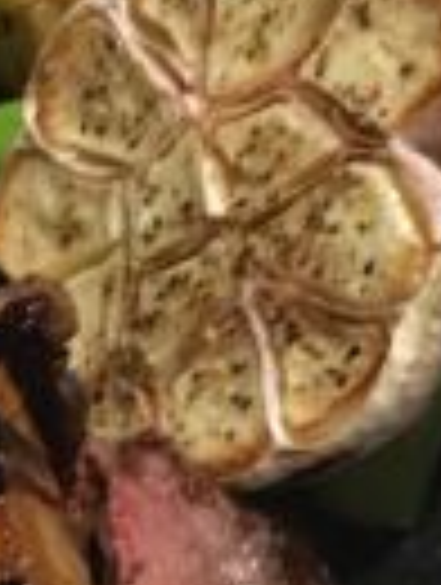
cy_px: 720
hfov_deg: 9.3
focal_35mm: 156
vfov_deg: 12.3
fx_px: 2641
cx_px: -182
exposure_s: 1/25
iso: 200
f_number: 2.2
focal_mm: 4.15
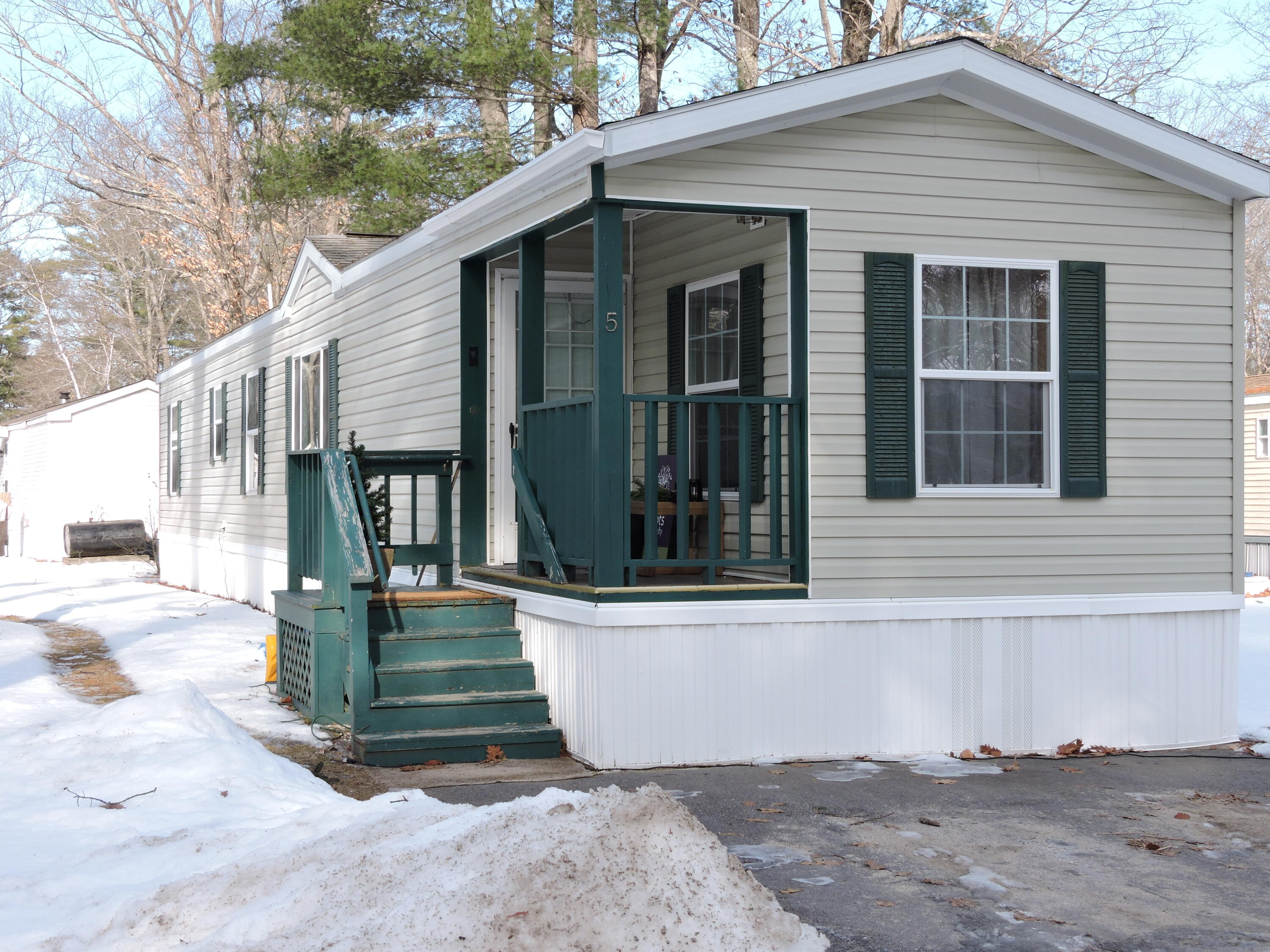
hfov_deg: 34.9
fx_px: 2018
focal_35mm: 55
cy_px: 476
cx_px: 635
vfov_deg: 26.6
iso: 100
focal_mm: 9.9
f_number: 4
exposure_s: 1/250
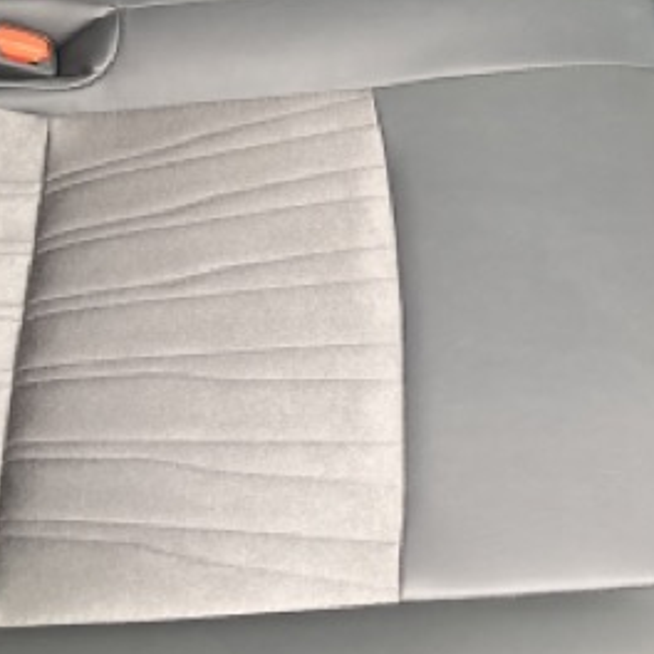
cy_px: 111
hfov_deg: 28.4
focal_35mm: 60
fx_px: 1282
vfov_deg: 27.9
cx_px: 443
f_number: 1.8
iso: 40
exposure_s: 1/20
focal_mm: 3.99
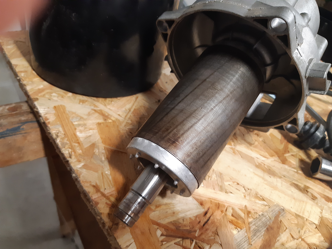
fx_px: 249
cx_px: 166
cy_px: 124
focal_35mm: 26
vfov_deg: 53.1
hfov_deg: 67.3
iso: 400
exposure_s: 1/25
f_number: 1.7
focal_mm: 3.92
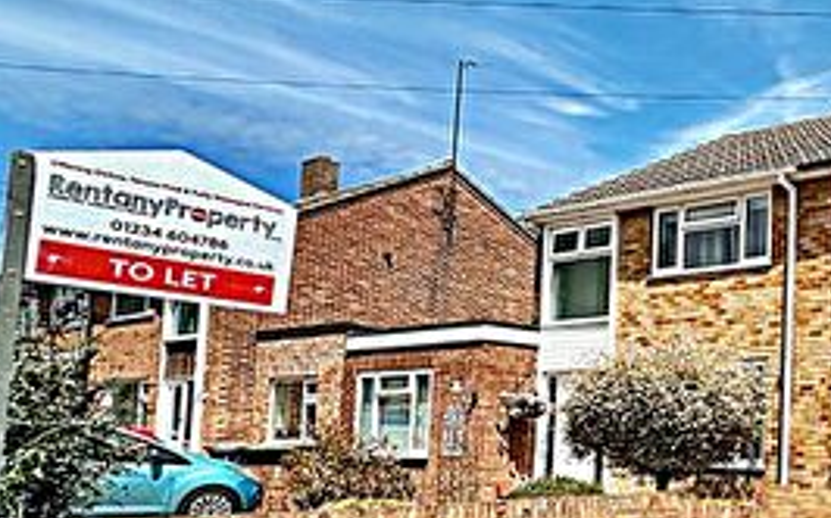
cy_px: 388
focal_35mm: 39
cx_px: 1040
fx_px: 883
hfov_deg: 36.3
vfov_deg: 32.1
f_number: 2.2
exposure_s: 1/2817
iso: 50
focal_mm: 2.22
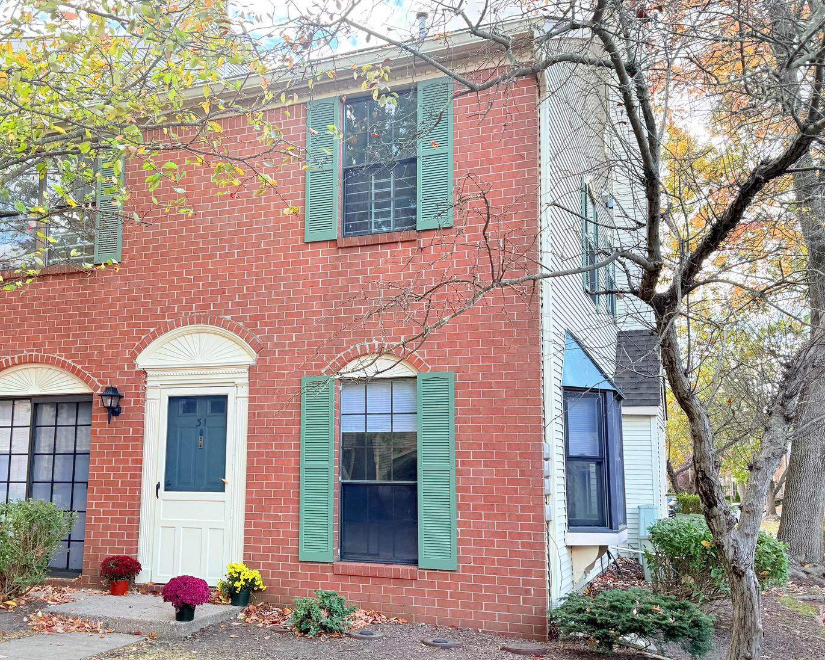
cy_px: 353
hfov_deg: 51.1
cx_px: 323
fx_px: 855
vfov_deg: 42.2
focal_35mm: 35
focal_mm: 6.76
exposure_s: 1/361
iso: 100
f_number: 1.78
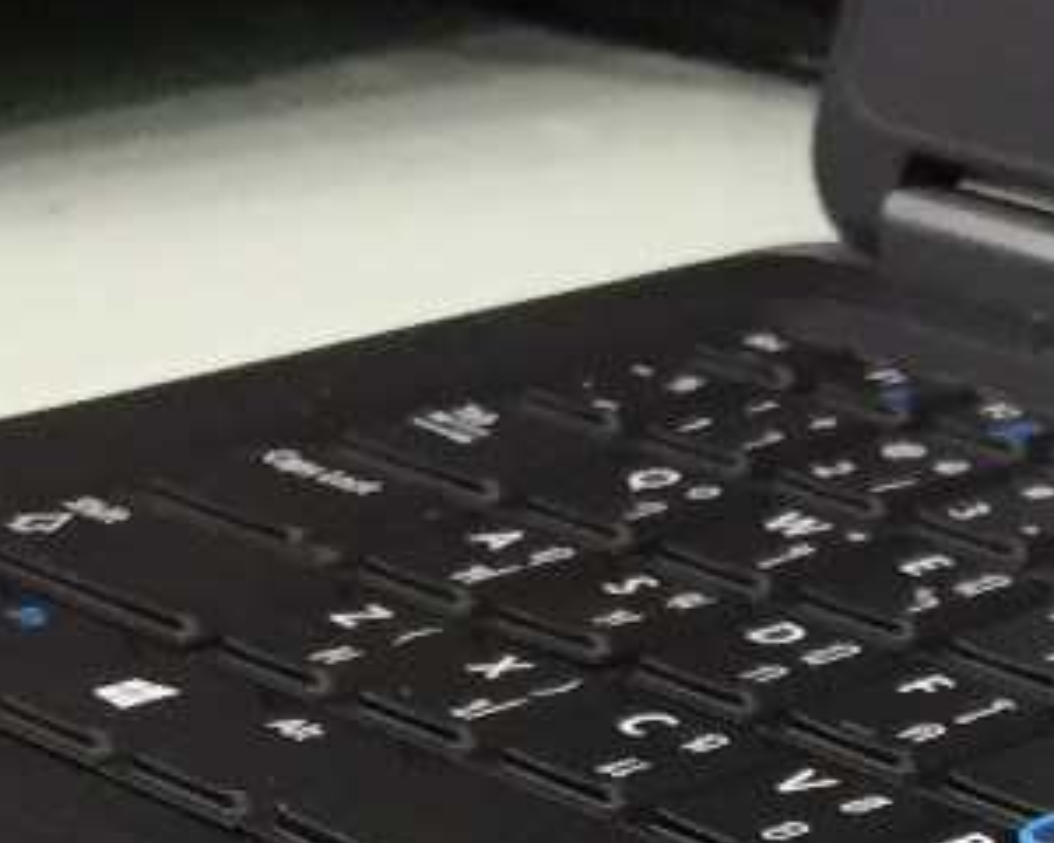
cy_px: 1605
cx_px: 1707
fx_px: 4804
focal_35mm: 154
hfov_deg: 11.8
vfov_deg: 9.5
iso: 160
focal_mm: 4.15
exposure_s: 1/33
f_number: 2.2
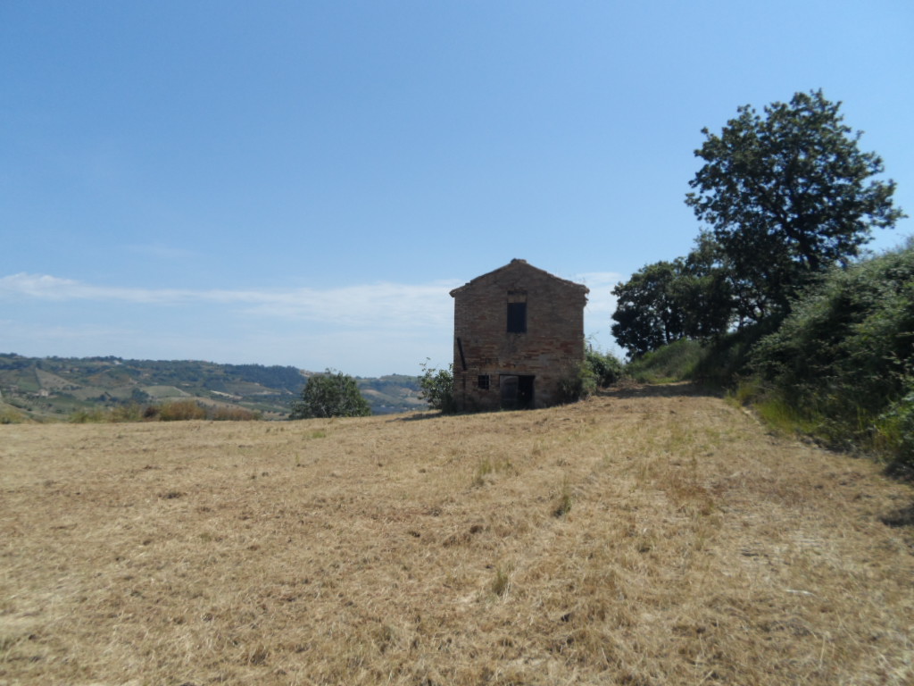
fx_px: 660
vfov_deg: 54.9
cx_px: 457
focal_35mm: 25
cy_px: 343
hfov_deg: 69.4
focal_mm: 4.5
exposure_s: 1/250
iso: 80
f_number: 9.2
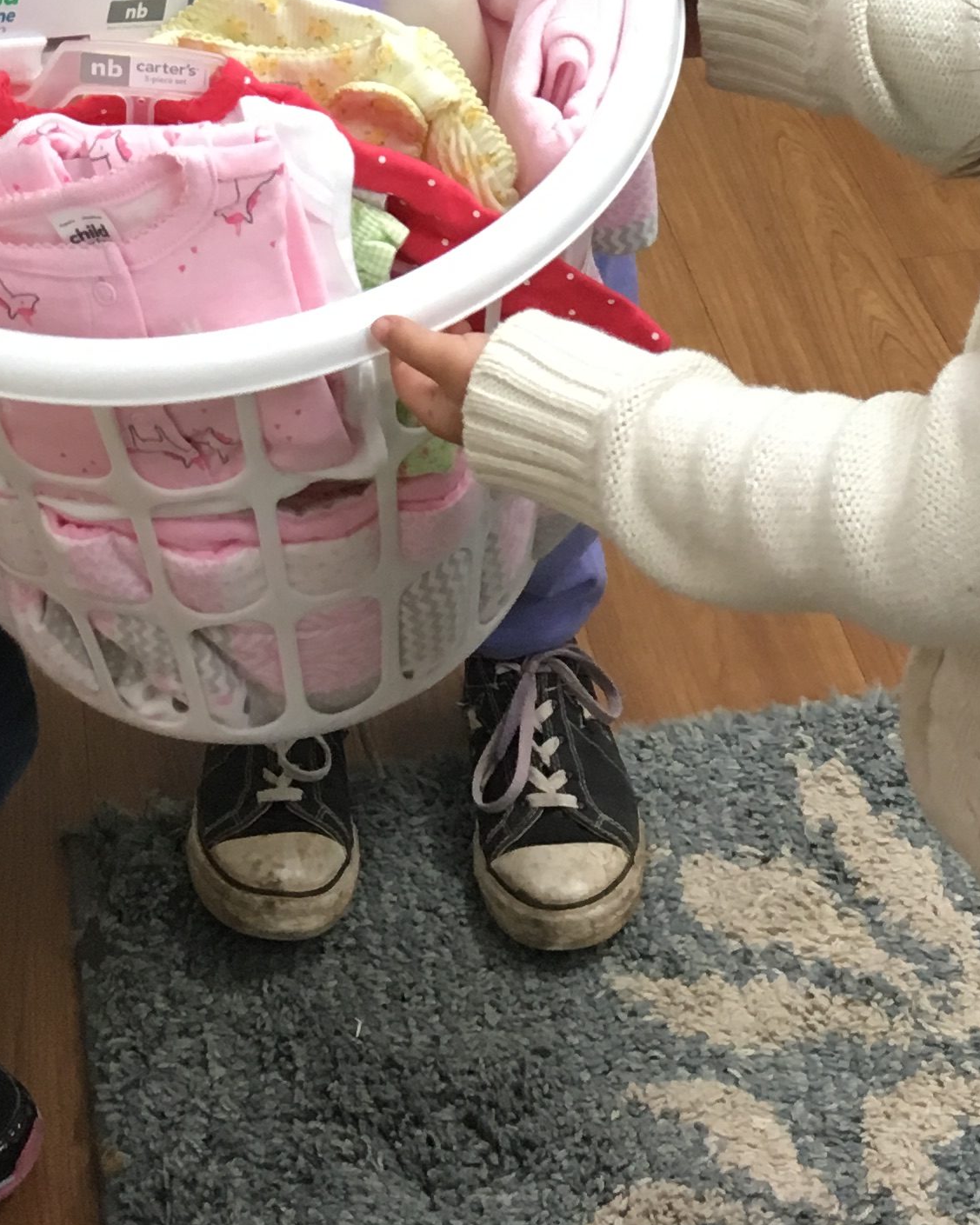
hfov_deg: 18.9
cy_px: -506
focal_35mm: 81
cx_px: 420
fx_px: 2937
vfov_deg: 20.7
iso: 100
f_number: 2.2
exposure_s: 1/30
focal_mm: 4.15
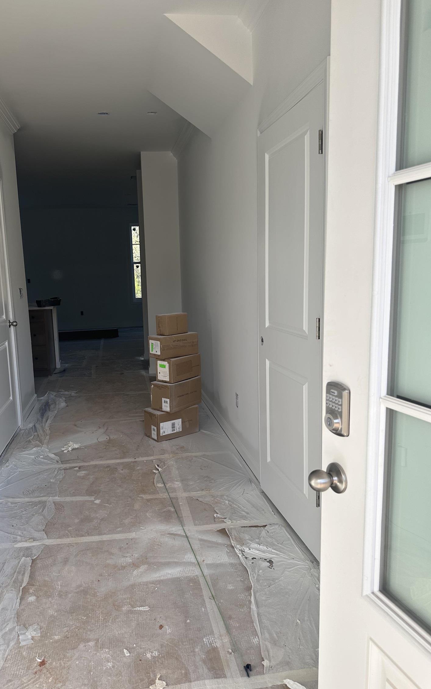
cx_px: 171
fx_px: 489
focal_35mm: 26
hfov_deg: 47.3
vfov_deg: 70.4
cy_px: 342
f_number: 1.78
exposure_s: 1/521
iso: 80
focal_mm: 6.86
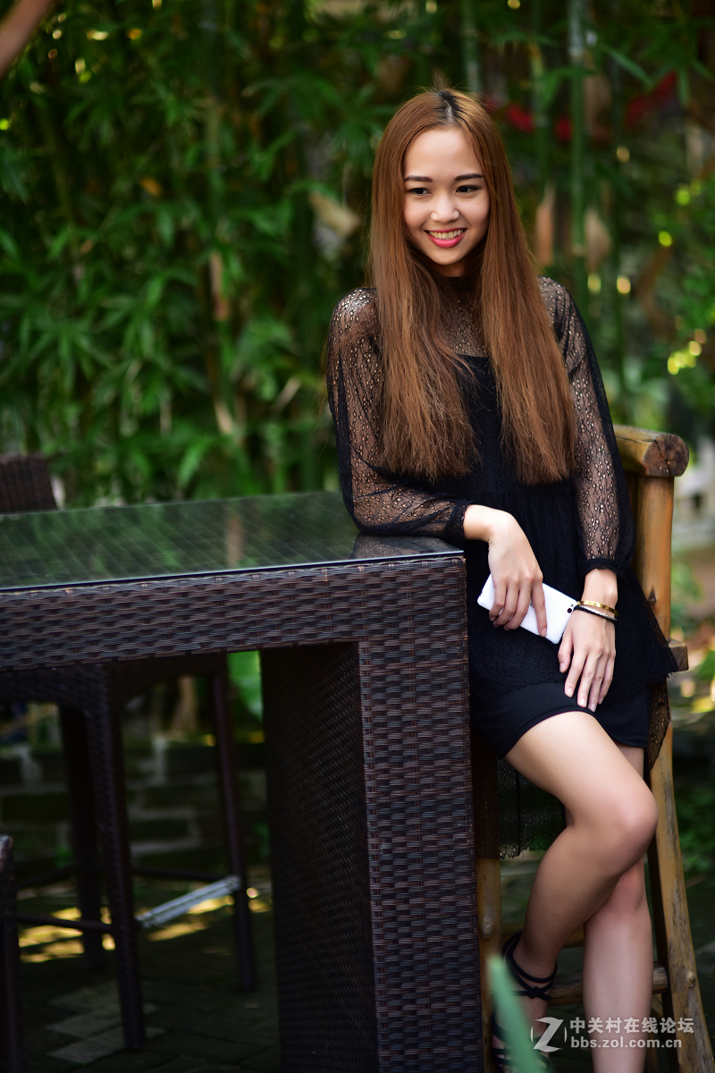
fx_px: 2532
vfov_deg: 23.9
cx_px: 358
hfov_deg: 16.1
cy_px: 536
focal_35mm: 85
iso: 200
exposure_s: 1/800
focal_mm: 85
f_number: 1.4
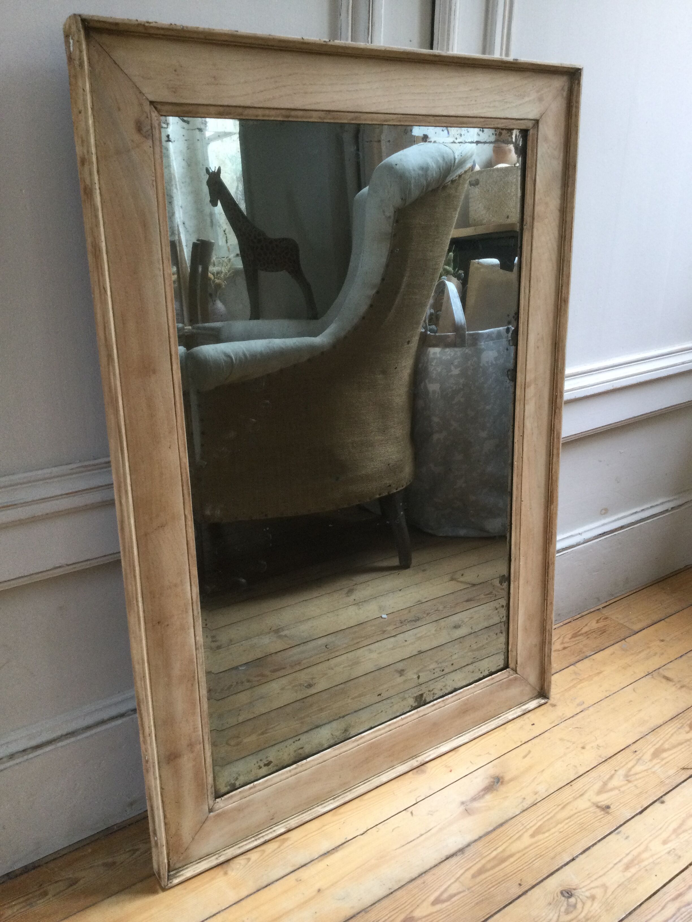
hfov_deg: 45.4
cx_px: 346
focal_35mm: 31
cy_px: 461
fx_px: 826
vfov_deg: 58.4
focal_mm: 3.3
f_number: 2.4
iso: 100
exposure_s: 1/33
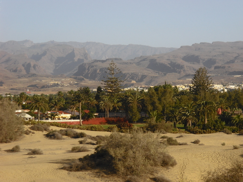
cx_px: 122
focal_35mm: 112
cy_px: 91
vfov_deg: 13.2
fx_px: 786
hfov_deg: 17.6
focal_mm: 18.6
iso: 64
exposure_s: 1/400
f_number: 5.9
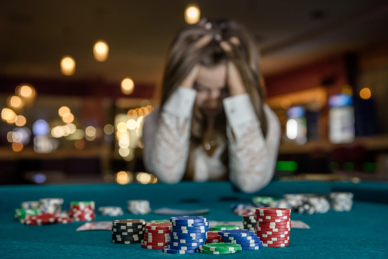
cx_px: 194
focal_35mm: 52
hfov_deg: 38.2
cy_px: 130
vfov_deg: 26.0
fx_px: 561
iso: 640
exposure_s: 1/100
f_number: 4.5
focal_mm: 52
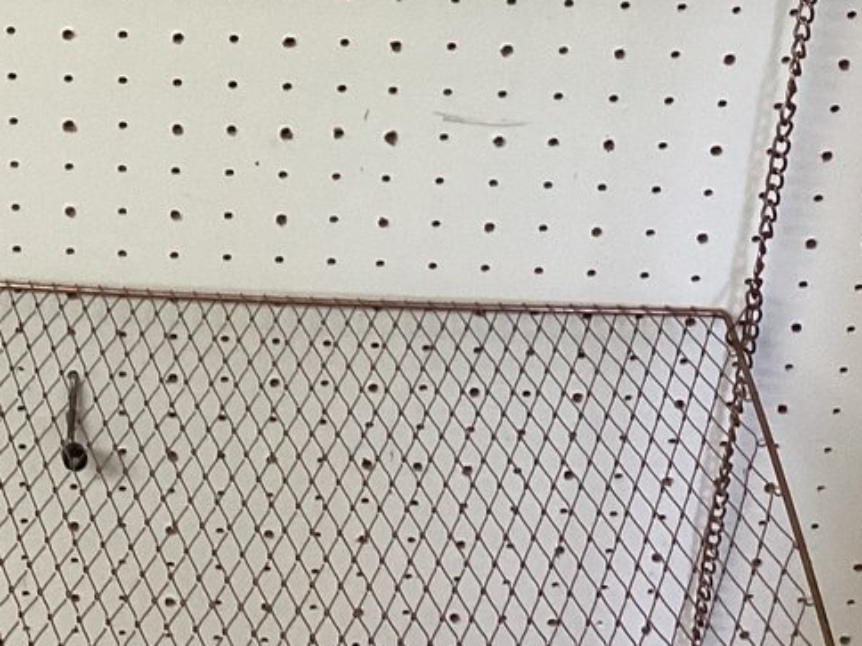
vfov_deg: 14.9
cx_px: 197
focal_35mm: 97
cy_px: -42
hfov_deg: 20.1
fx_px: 2415
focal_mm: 3.3
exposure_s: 1/60
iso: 100
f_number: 2.4
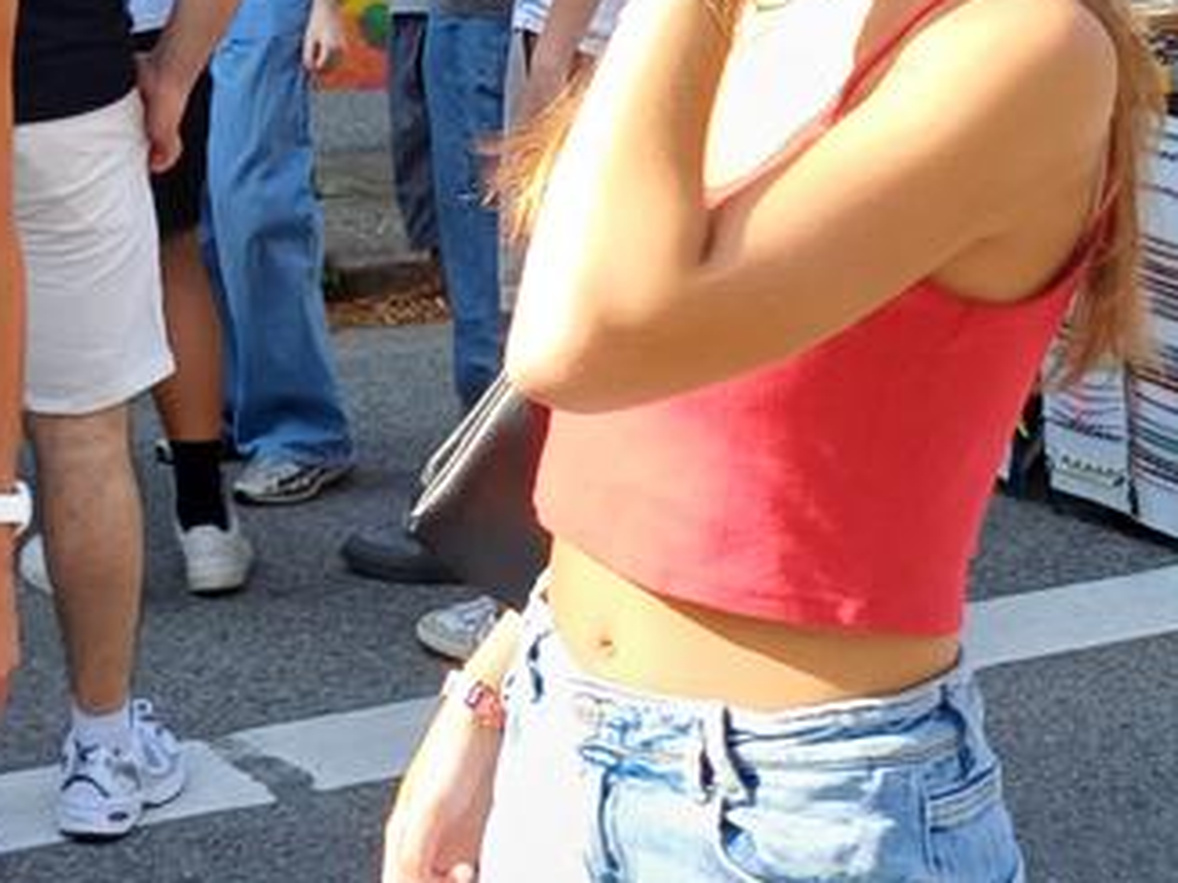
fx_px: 3334
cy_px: -368
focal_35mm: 98
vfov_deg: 14.3
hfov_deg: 18.9
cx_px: -252
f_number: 1.8
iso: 50
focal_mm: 4.65
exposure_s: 1/299
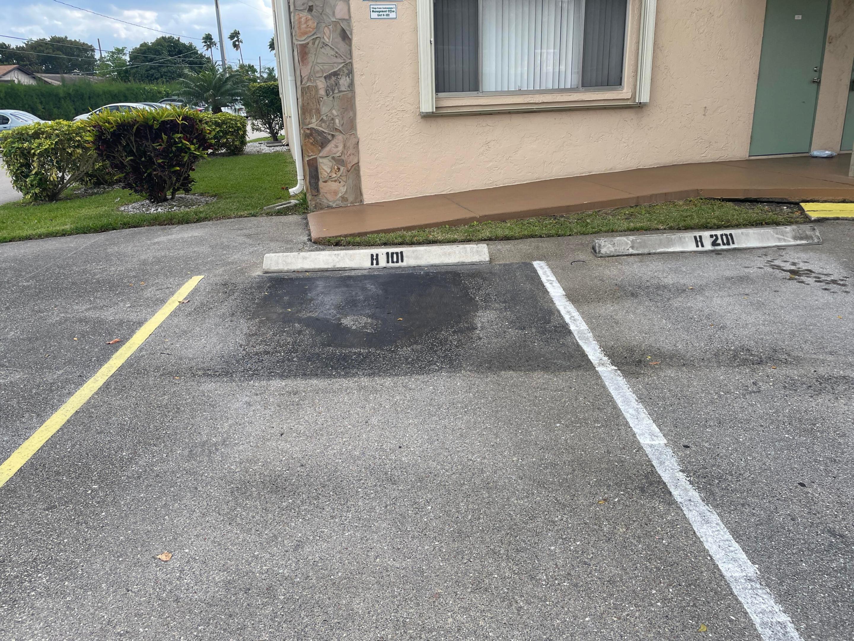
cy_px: 320
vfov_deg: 53.1
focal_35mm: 26
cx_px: 427
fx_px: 641
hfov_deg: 67.3
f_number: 1.6
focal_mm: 4.2
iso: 32
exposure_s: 1/1795
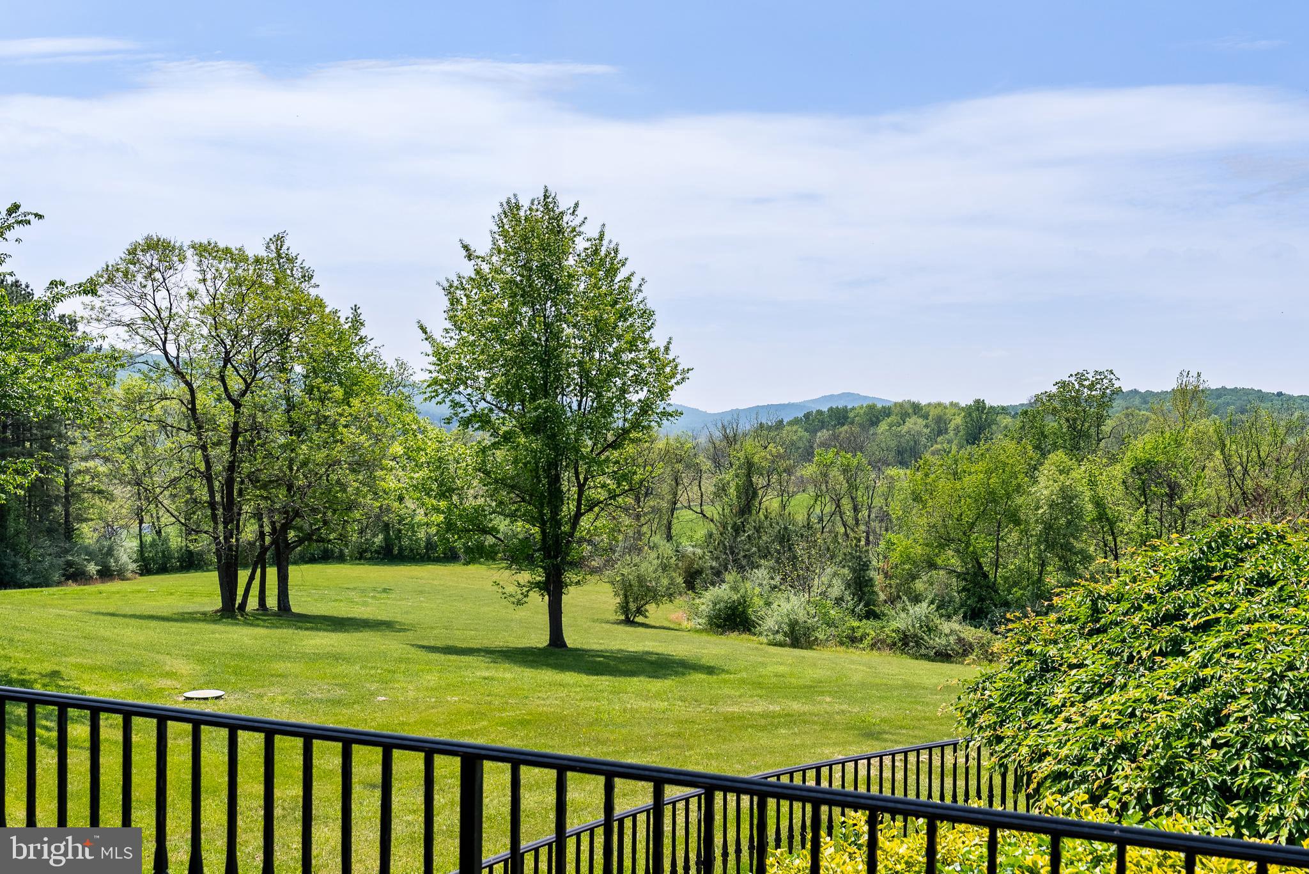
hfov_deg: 54.4
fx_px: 1273
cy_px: 437
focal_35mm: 35
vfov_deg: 37.9
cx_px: 654
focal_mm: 35
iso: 200
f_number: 6.3
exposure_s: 1/800
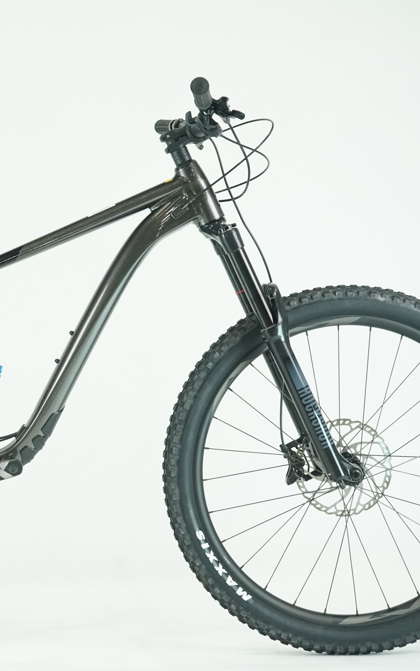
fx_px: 1557
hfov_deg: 15.2
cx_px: 32
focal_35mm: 85
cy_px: 332
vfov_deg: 24.4
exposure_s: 1/200
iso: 2500
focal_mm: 55
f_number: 6.3
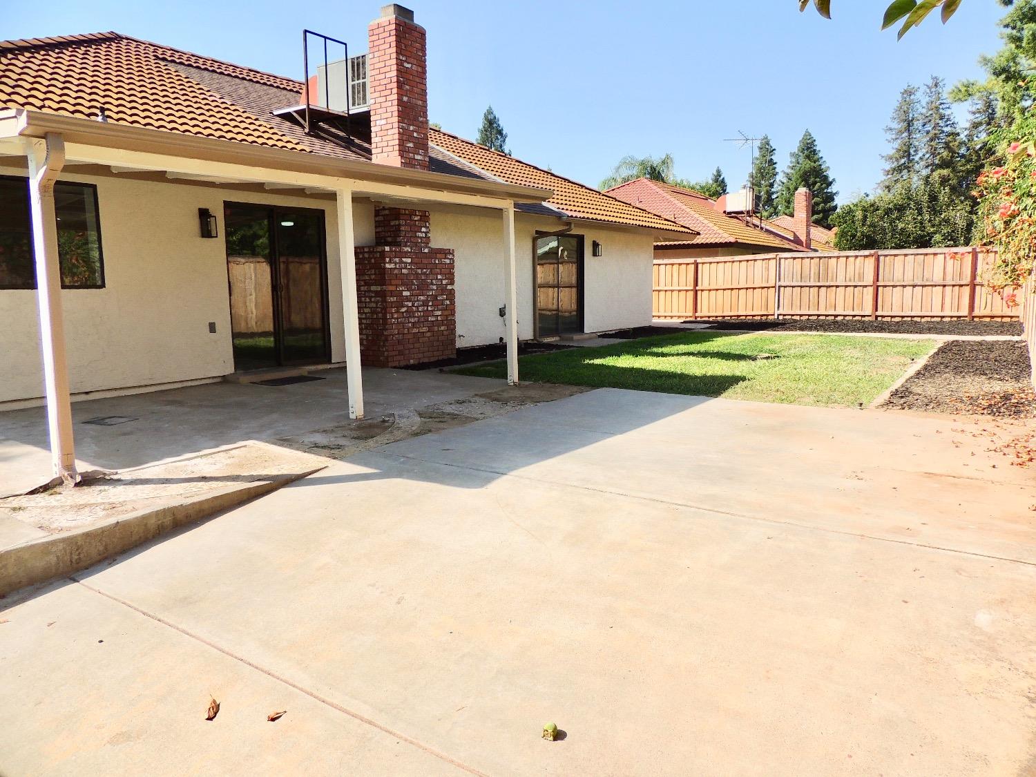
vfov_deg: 56.8
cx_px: 518
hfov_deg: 71.6
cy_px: 388
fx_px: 718
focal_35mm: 24
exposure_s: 1/1000
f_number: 3
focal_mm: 4.3
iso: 100
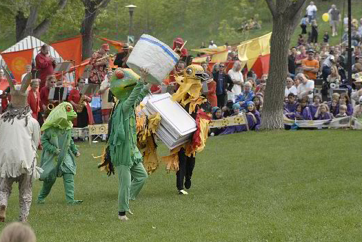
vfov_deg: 6.9
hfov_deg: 10.3
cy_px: 141
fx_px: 2014
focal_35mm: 200
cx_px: 128
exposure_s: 1/1000
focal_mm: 100
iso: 400
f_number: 4.5
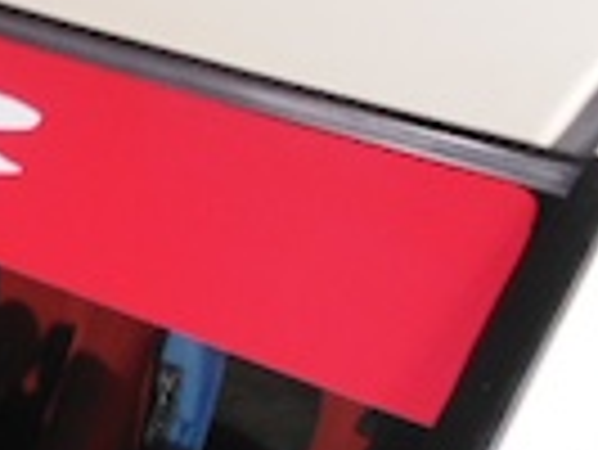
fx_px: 1971
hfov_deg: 16.4
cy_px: 261
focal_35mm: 114
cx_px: -153
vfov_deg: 13.0
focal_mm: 6.8
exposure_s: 1/1.6
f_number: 3.6
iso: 400
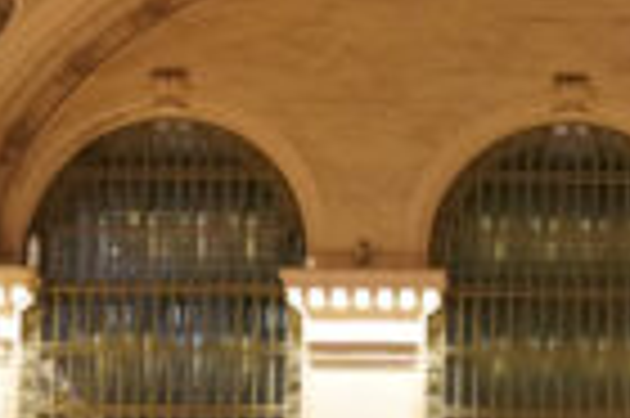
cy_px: 551
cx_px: 688
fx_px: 2272
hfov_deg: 15.4
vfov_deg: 10.3
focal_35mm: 130
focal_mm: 24
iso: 8000
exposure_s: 1/125
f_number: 3.5
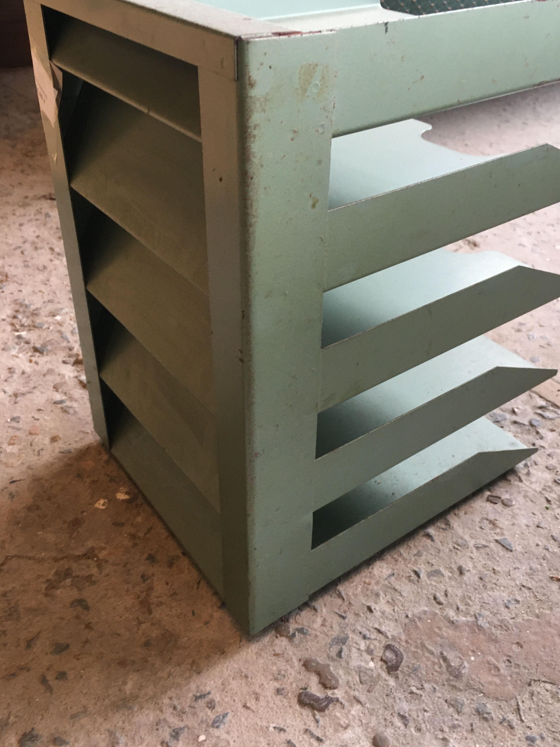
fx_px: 690
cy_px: 339
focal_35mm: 32
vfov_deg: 56.7
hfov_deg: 44.1
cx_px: 300
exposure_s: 1/33
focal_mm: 4.15
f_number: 2.2
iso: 125
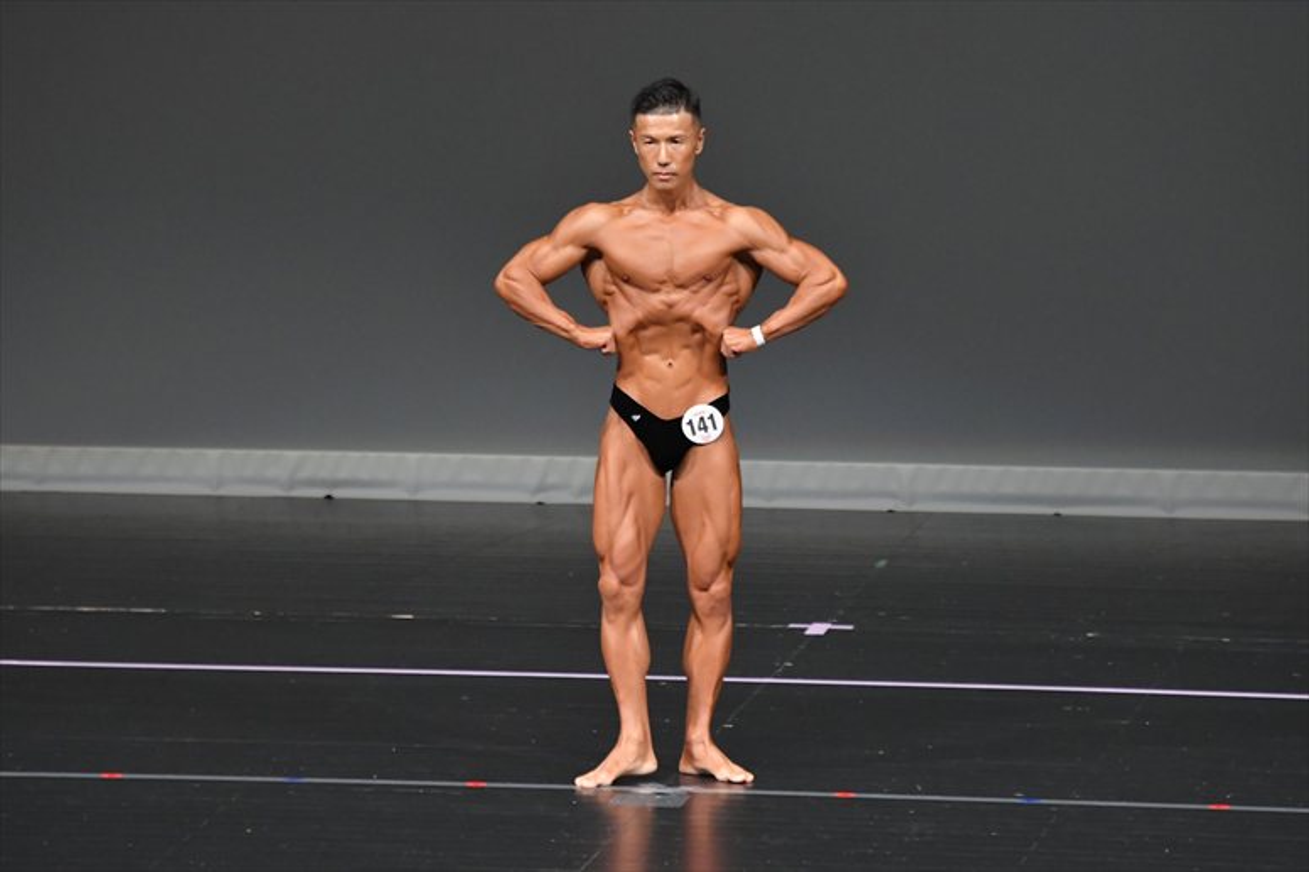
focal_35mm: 345
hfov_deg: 6.0
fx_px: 12539
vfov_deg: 4.0
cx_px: 654
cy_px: 436
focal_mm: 230
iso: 4000
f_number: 5.6
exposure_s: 1/400
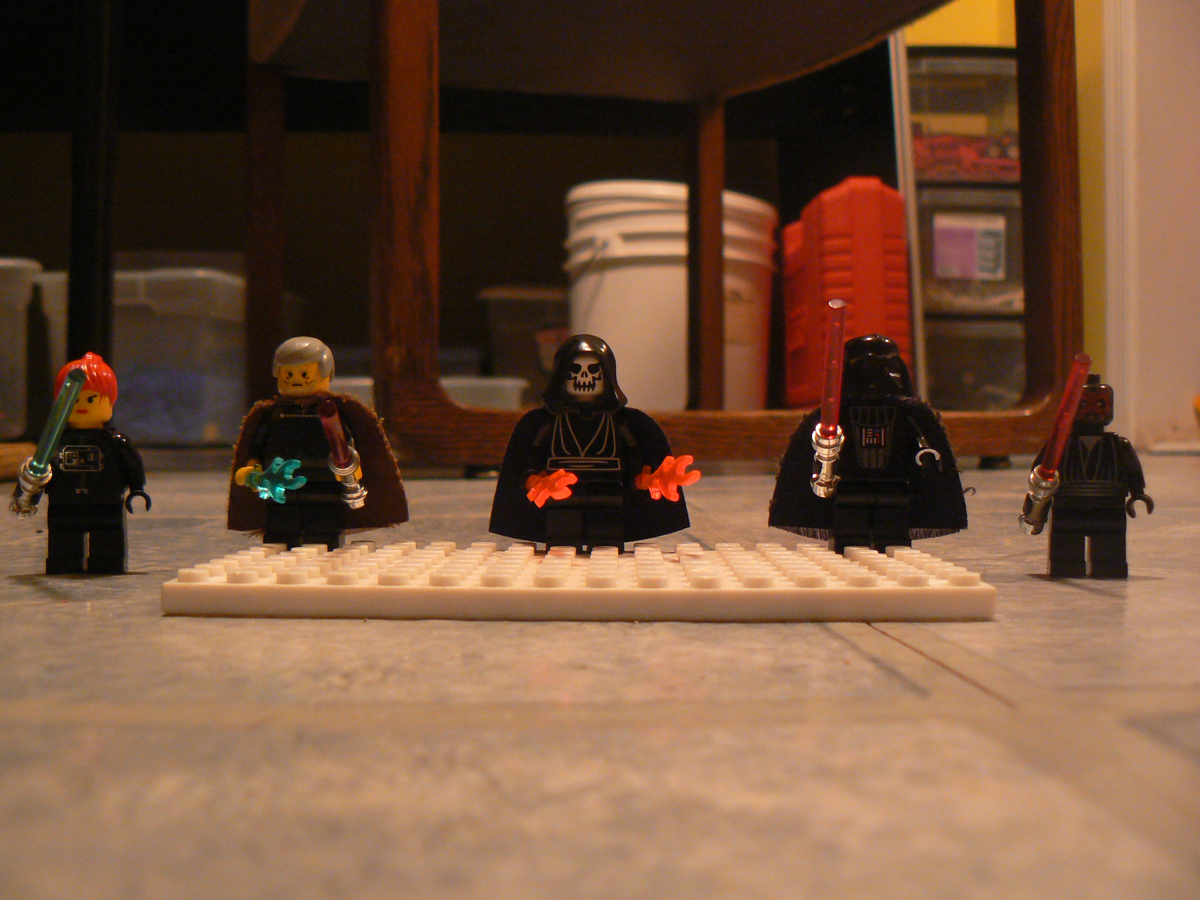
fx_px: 1248
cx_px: 600
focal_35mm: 36
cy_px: 450
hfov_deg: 51.4
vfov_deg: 39.7
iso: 200
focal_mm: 6
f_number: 2.8
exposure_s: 1/4
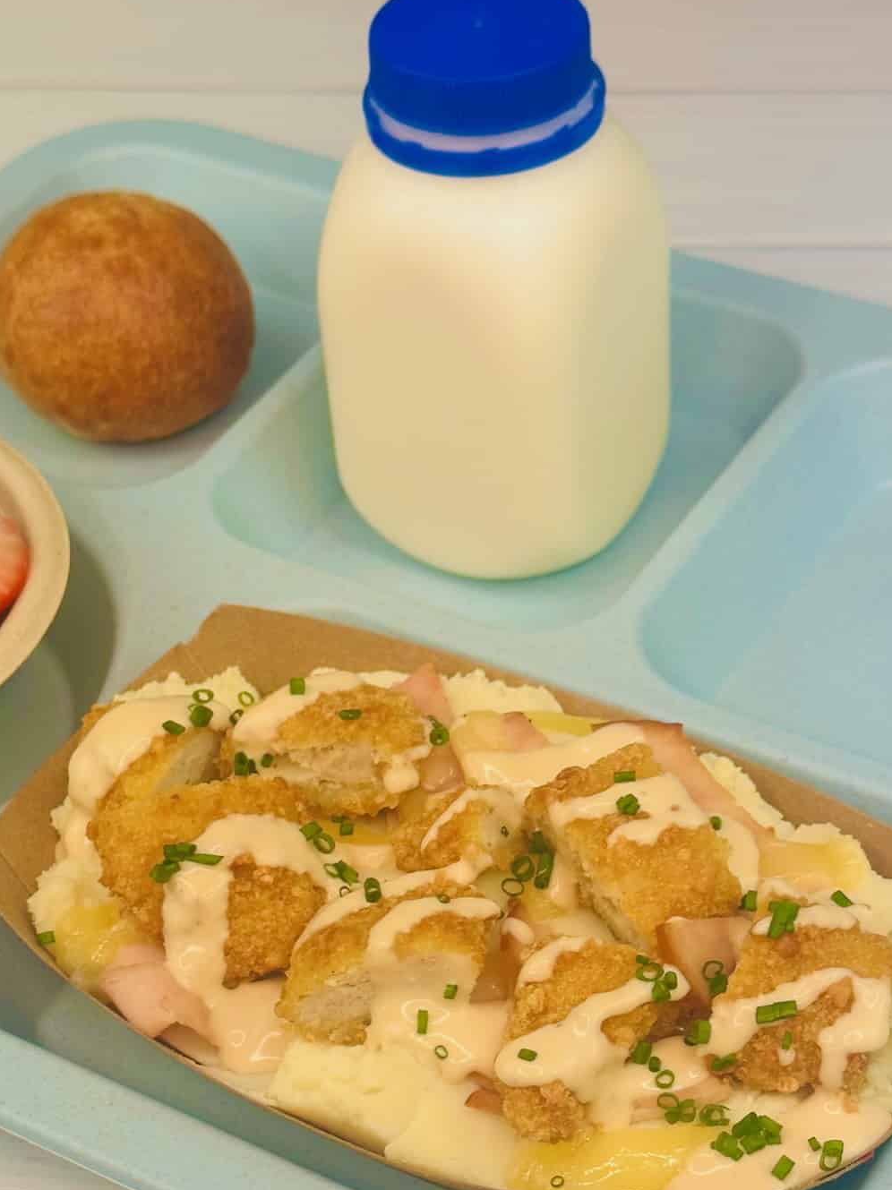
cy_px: 864
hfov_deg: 19.9
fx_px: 2544
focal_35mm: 74
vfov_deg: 26.1
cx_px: 414
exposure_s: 1/372
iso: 64
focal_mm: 6.86
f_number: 1.78
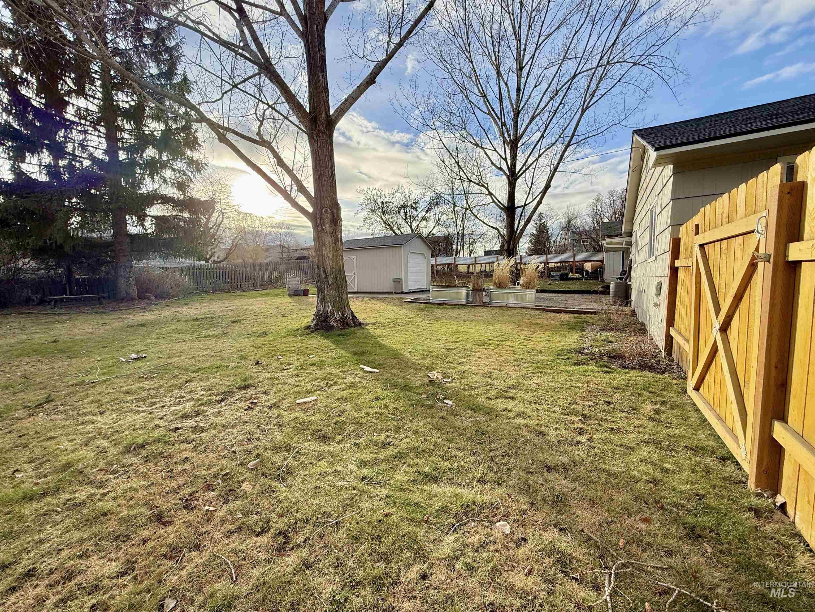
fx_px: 330
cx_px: 408
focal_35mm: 14
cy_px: 306
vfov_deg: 85.7
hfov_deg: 102.1
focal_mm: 2.22
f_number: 2.2
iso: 64
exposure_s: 1/1105
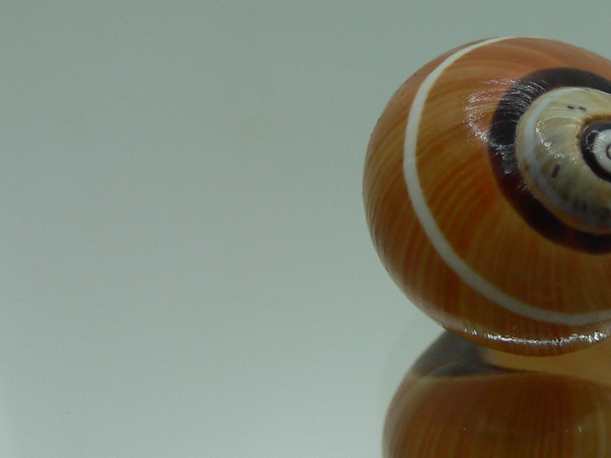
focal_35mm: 65
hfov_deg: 28.6
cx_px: 561
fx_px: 1147
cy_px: 241
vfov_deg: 22.6
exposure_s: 1/80
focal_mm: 4.6
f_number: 2.8
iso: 80
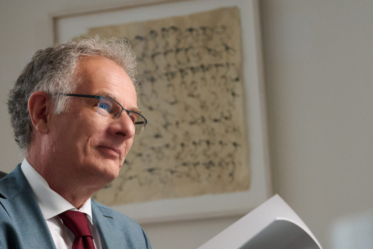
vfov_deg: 14.5
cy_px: 207
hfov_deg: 21.7
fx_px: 974
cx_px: 188
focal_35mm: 94
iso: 2000
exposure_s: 1/160
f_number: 4
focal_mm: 56
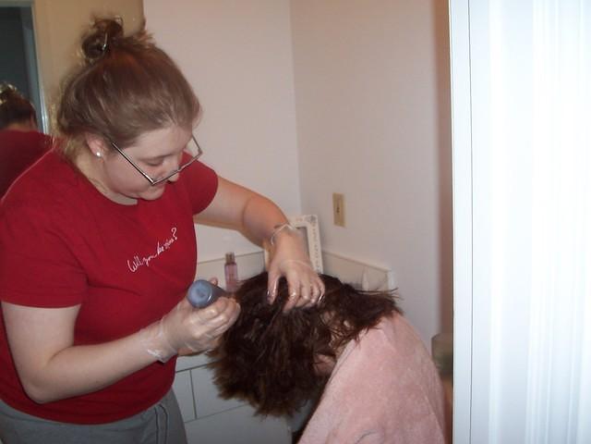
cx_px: 296
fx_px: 632
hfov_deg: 50.1
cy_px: 222
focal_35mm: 37
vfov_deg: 38.7
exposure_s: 1/60
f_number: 2.8
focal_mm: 5.6
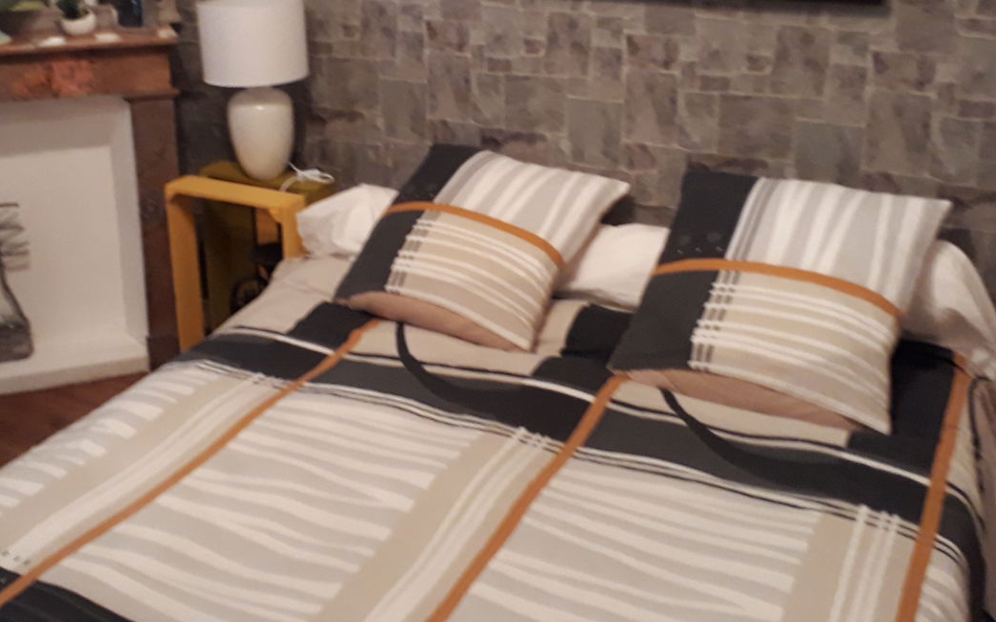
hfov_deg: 45.0
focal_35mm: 44
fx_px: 1194
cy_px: 153
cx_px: 397
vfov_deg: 28.7
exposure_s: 1/17
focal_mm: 3.6
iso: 250
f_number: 1.9
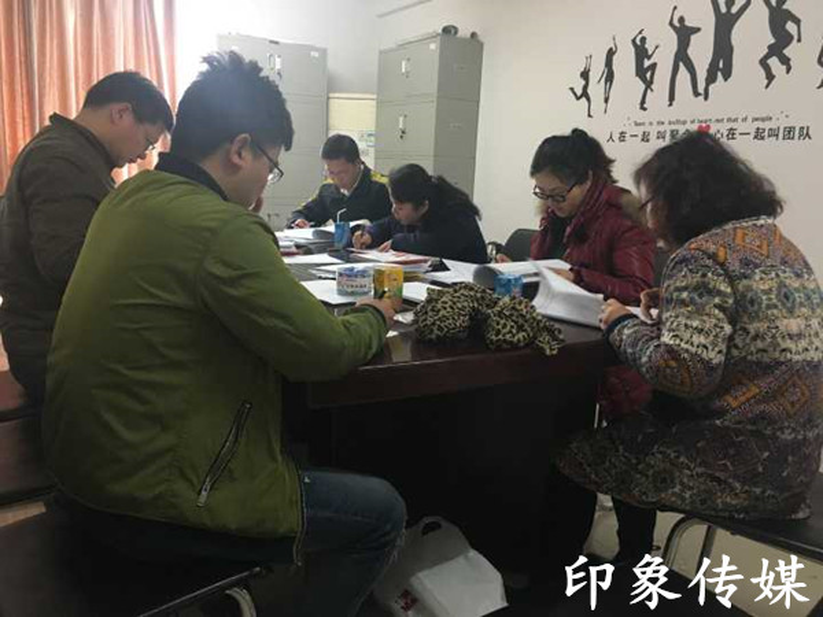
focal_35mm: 29
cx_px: 412
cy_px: 308
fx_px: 689
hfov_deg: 61.7
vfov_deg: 48.2
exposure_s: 1/33
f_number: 2.2
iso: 200
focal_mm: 4.15
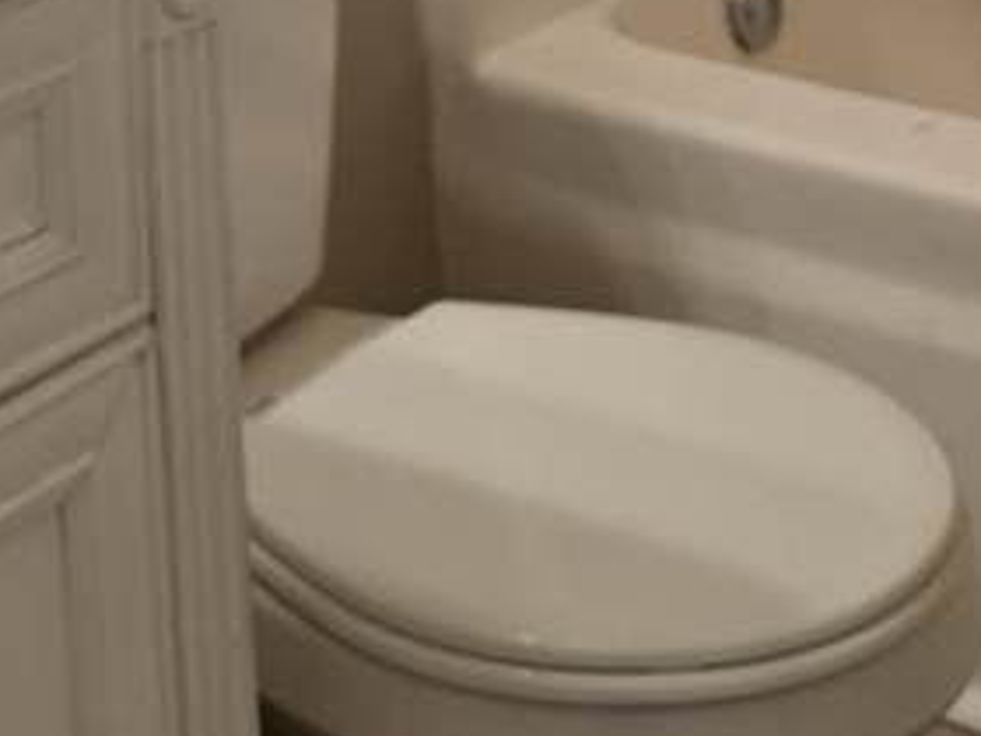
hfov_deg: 18.7
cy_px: -613
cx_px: 357
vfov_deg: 12.7
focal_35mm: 105
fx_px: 2976
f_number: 1.7
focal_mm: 6.3
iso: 100
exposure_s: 1/120
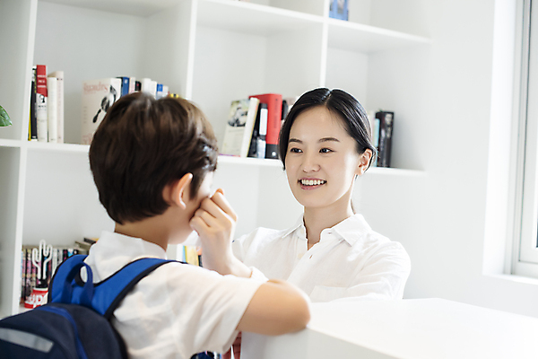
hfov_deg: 39.6
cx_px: 269
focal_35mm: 50
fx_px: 747
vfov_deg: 27.0
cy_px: 180
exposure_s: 1/125
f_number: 3.5
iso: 500
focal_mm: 50
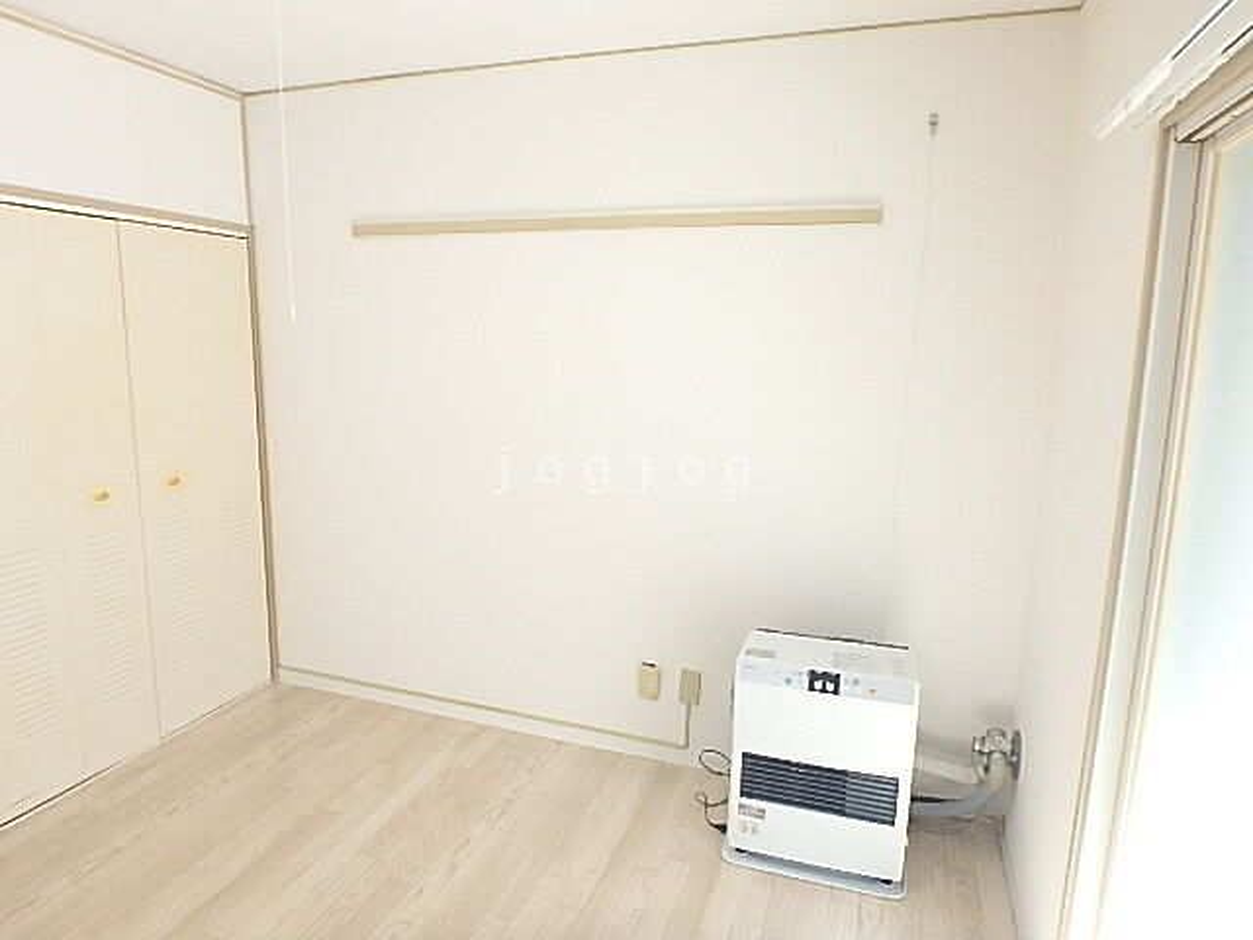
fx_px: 760
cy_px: 470
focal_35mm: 21
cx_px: 626
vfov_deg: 63.4
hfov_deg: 79.0
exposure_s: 1/30
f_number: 3.5
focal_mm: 3.7
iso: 250
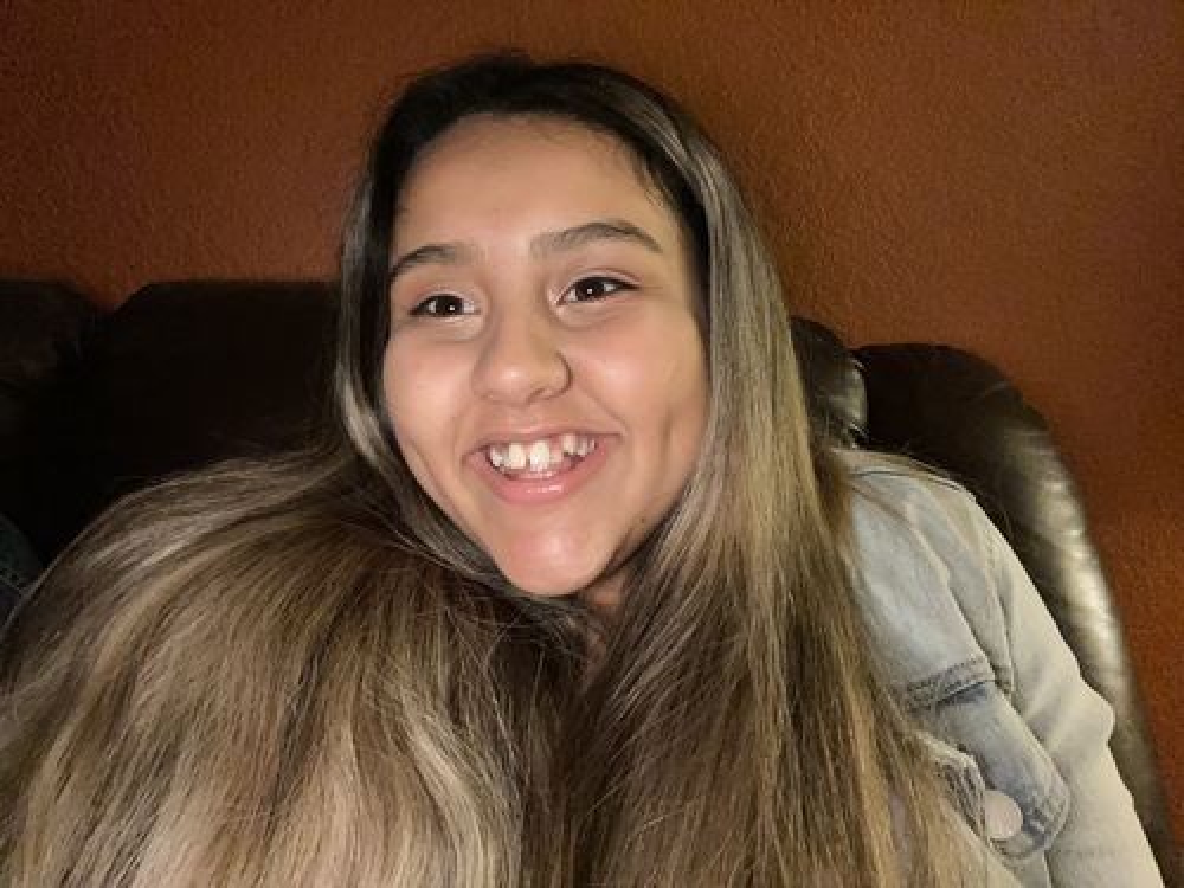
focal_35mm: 23
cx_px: 592
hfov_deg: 73.9
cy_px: 444
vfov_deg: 58.9
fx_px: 787
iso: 640
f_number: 2.2
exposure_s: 1/16
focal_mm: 2.71
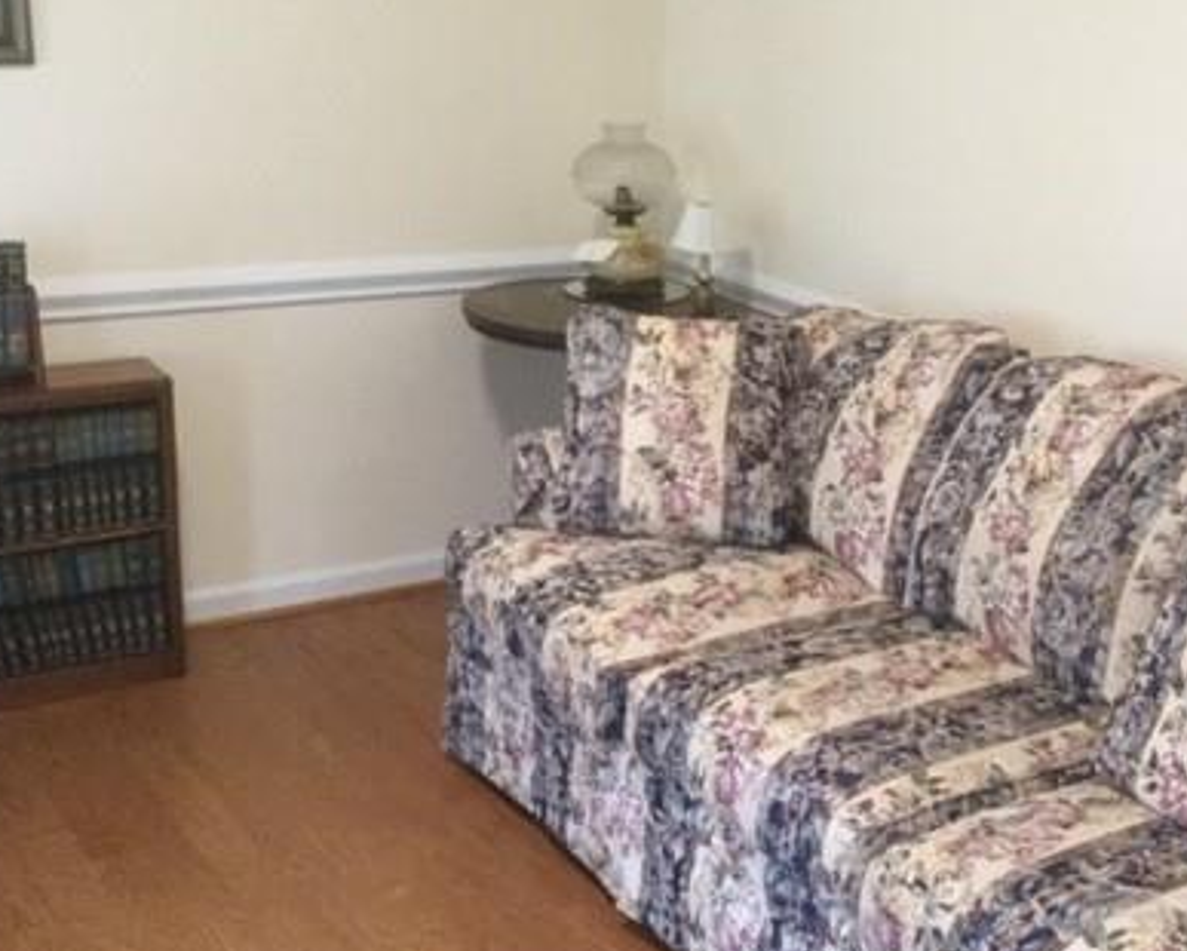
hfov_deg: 36.7
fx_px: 1757
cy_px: 457
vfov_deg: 30.3
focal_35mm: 50
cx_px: 837
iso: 200
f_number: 2.4
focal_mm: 3.3
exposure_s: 1/30
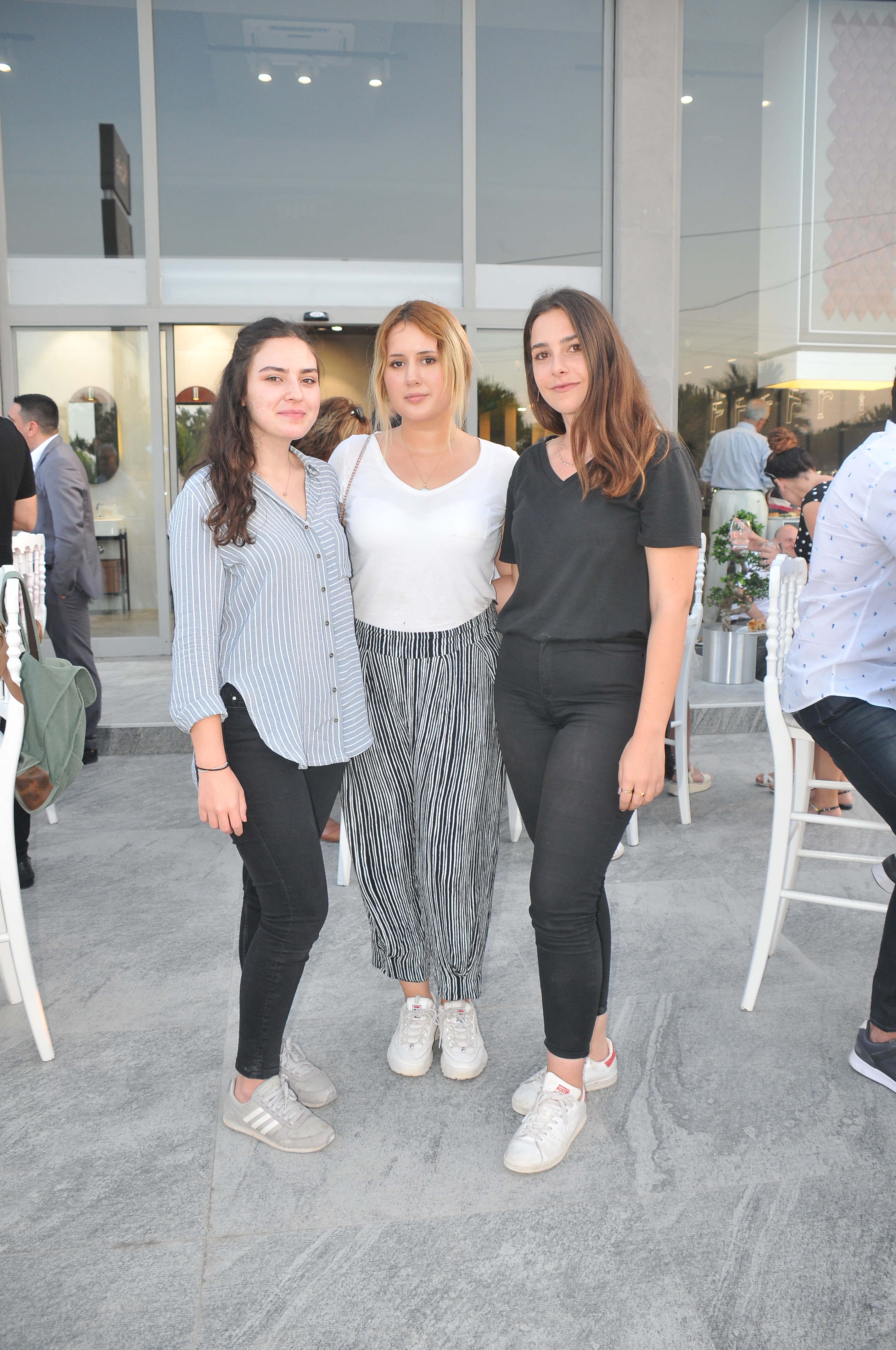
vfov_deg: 67.4
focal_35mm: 27
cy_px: 675
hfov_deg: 47.8
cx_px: 448
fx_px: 1011
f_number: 4
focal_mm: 18
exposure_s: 1/100
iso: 400
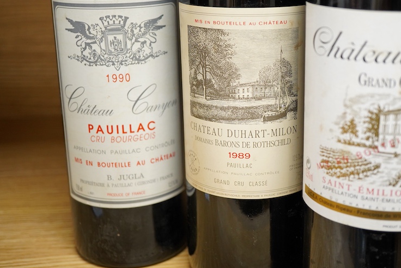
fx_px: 613
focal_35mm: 55
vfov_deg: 24.6
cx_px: 245
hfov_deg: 36.1
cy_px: 111
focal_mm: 30
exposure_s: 1/125
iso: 1250
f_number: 5.6
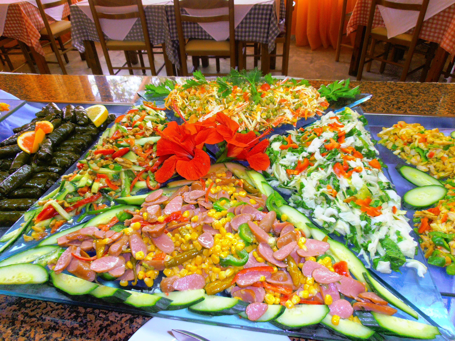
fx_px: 315
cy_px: 170
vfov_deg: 56.8
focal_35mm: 24
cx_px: 228
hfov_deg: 71.6
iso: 125
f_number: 3
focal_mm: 4.2
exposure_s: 1/30
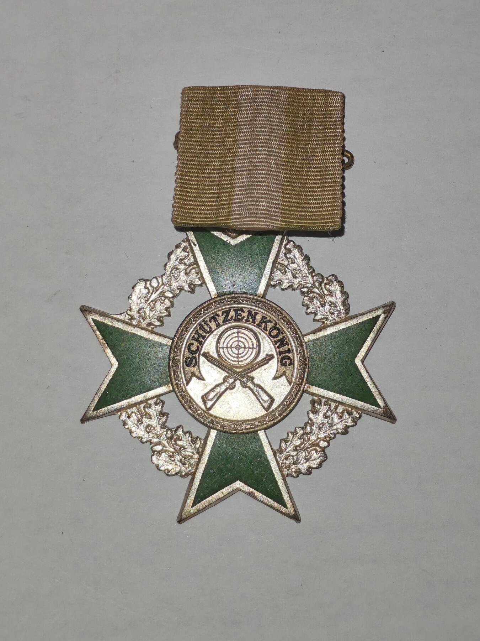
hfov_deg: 21.6
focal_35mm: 68
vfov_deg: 28.6
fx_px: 1257
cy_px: 320
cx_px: 240
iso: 100
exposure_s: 1/100
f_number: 1.95
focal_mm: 5.52
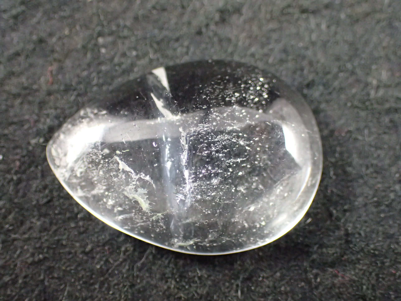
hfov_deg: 27.8
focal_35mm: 70
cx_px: 200
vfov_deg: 21.0
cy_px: 150
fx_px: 811
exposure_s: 1/125
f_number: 4
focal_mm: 12.6
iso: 800
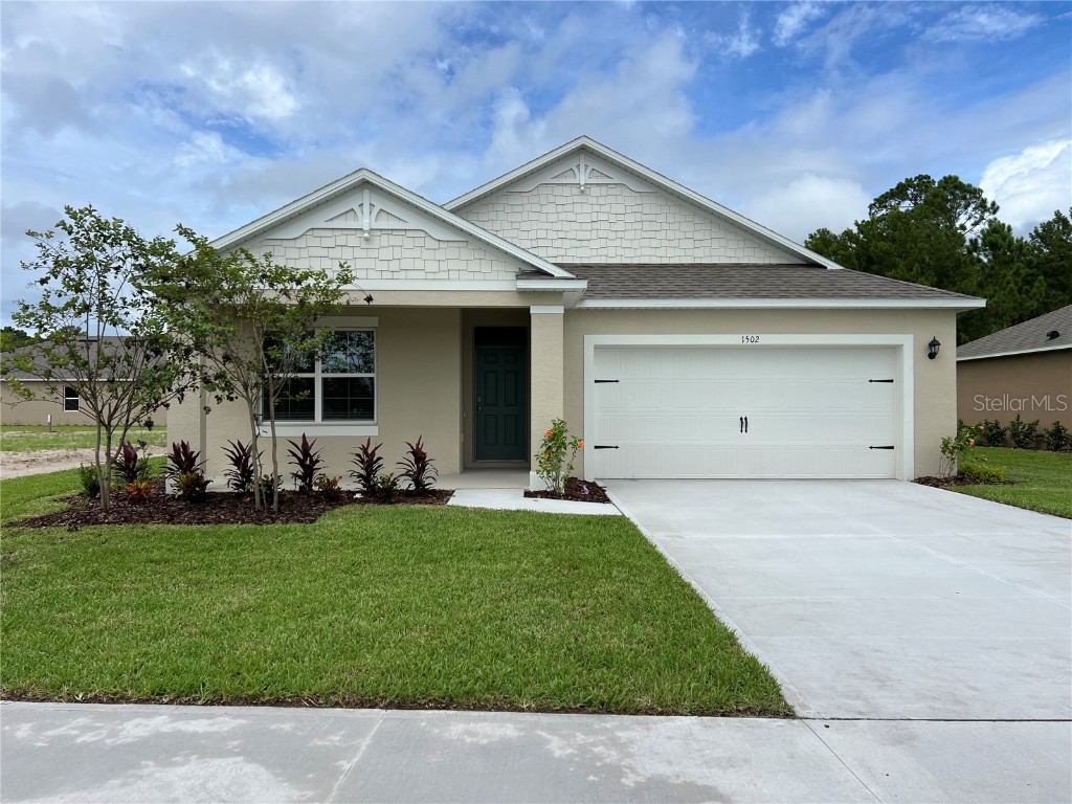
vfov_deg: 53.1
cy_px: 402
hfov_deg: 67.3
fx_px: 805
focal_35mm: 26
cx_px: 536
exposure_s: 1/6579
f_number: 1.5
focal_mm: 5.7
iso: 50
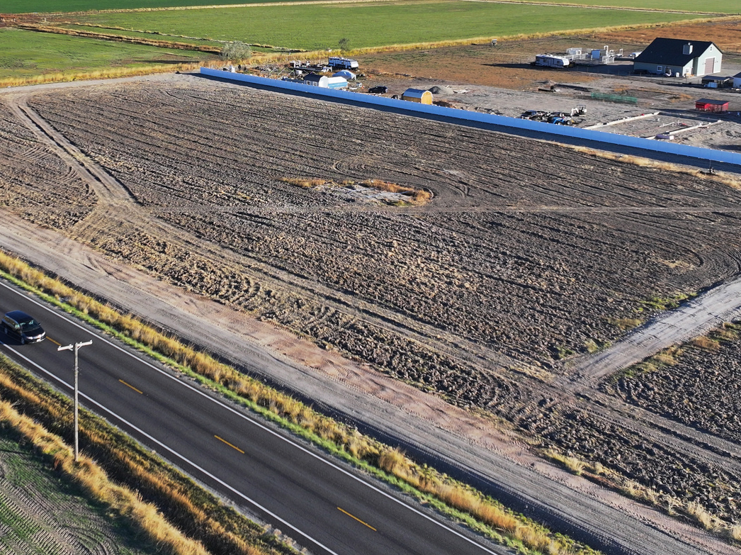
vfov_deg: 30.4
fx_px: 1005
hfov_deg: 40.2
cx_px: 283
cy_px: 155
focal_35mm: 47
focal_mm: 12.29
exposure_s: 1/1250
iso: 140
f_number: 2.8
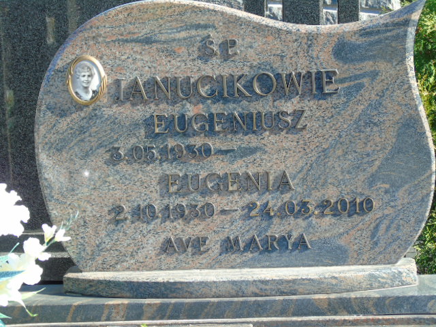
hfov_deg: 18.2
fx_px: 1360
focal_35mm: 108
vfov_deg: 13.7
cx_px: 218
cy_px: 164
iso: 80
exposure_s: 1/100
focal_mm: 19
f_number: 4.4
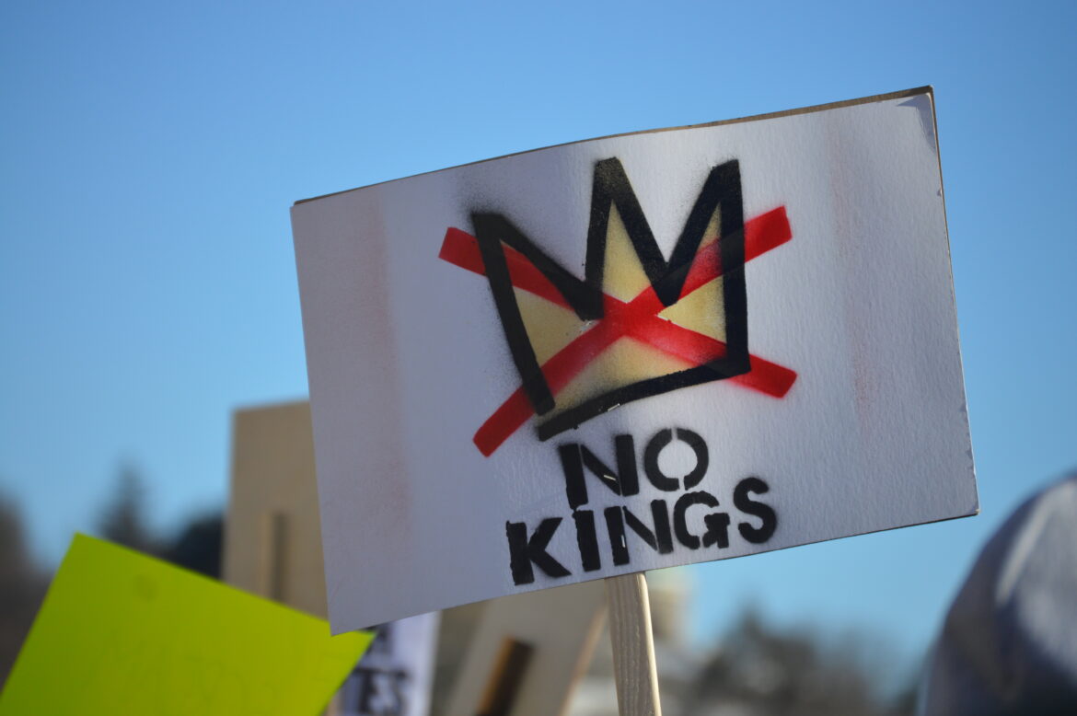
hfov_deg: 9.5
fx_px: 6501
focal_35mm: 218
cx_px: 538
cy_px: 358
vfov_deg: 6.3
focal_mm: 145
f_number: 5.6
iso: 280
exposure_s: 1/2000
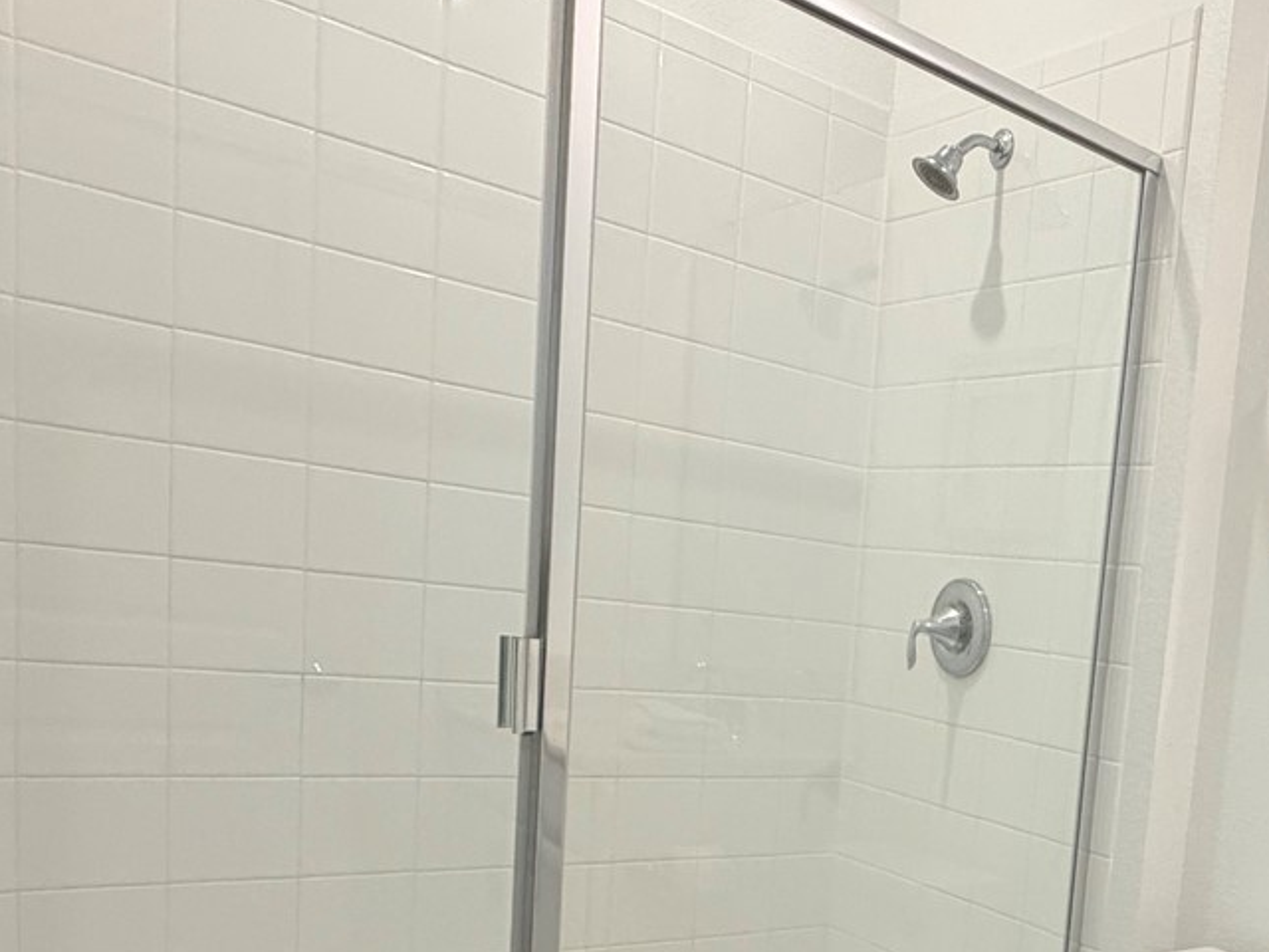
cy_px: 797
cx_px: 1235
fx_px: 1283
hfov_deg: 45.4
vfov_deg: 38.7
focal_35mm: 35
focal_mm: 2.22
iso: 200
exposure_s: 1/120
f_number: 2.2
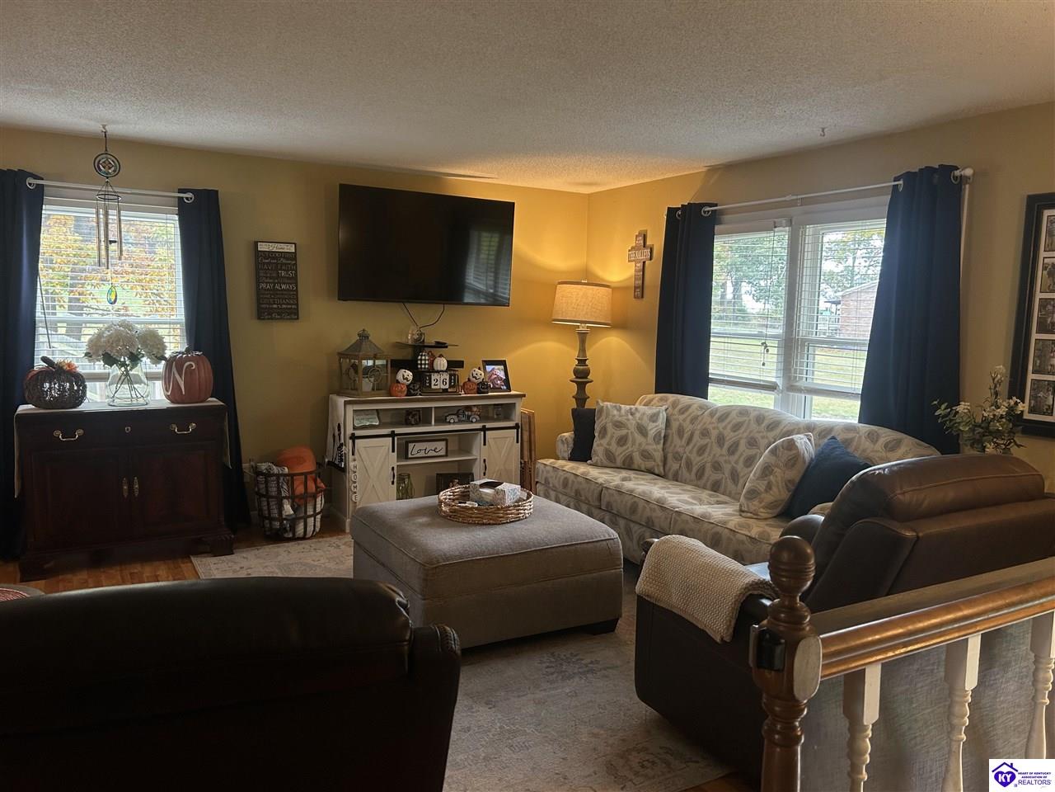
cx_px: 528
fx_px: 792
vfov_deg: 53.1
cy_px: 396
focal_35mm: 26
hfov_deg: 67.3
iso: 80
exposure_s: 1/60
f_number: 1.5
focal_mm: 5.7
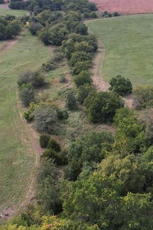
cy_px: 143
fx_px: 281
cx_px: 168
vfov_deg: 44.2
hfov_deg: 27.8
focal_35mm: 44
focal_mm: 8.38
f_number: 2.8
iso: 100
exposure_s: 1/30
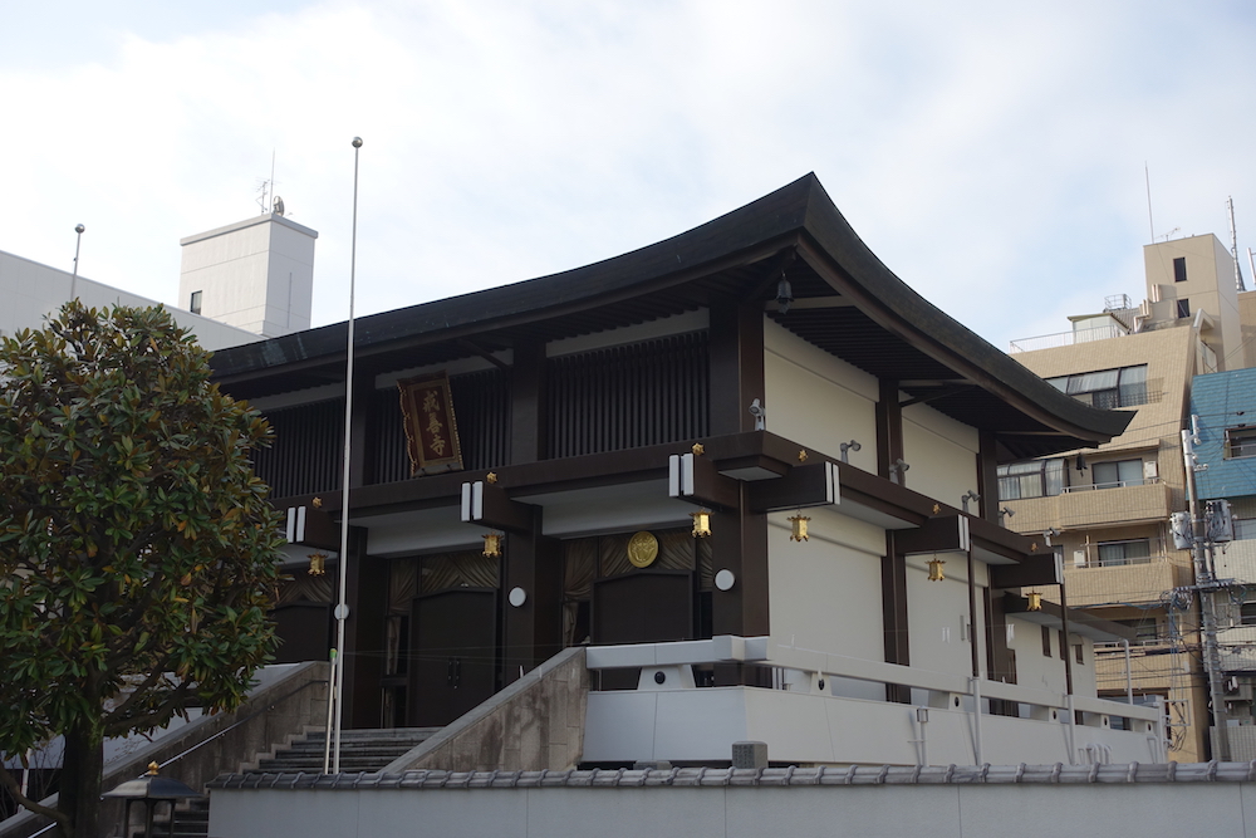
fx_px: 1500
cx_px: 628
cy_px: 419
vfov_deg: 31.2
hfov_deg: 45.4
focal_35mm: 43
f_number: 4
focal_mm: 15.94
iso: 125
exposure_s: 1/500
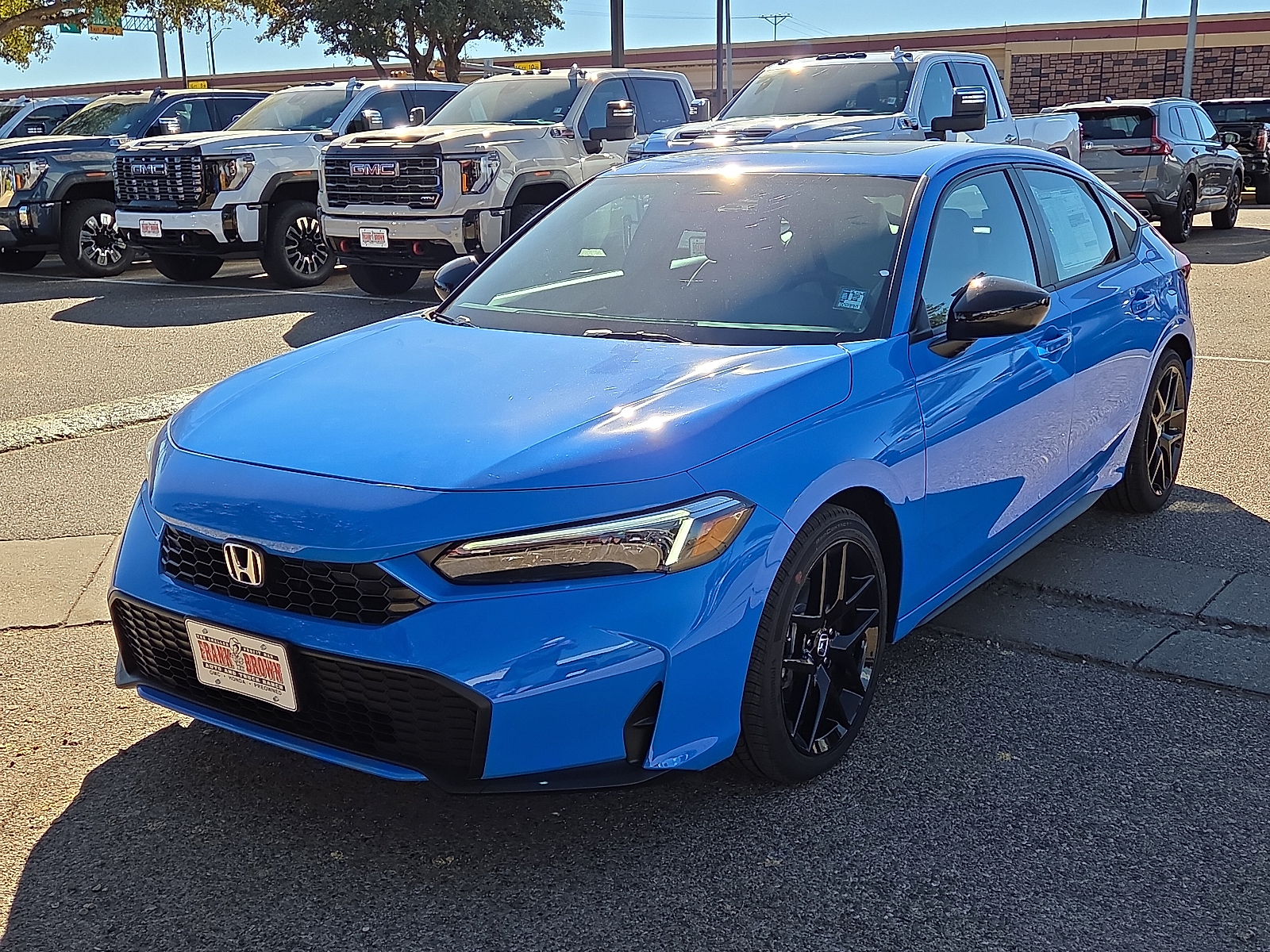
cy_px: 476
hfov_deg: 50.1
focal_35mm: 37
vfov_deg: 38.7
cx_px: 635
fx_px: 1357
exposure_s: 1/1250
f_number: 1.8
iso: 25
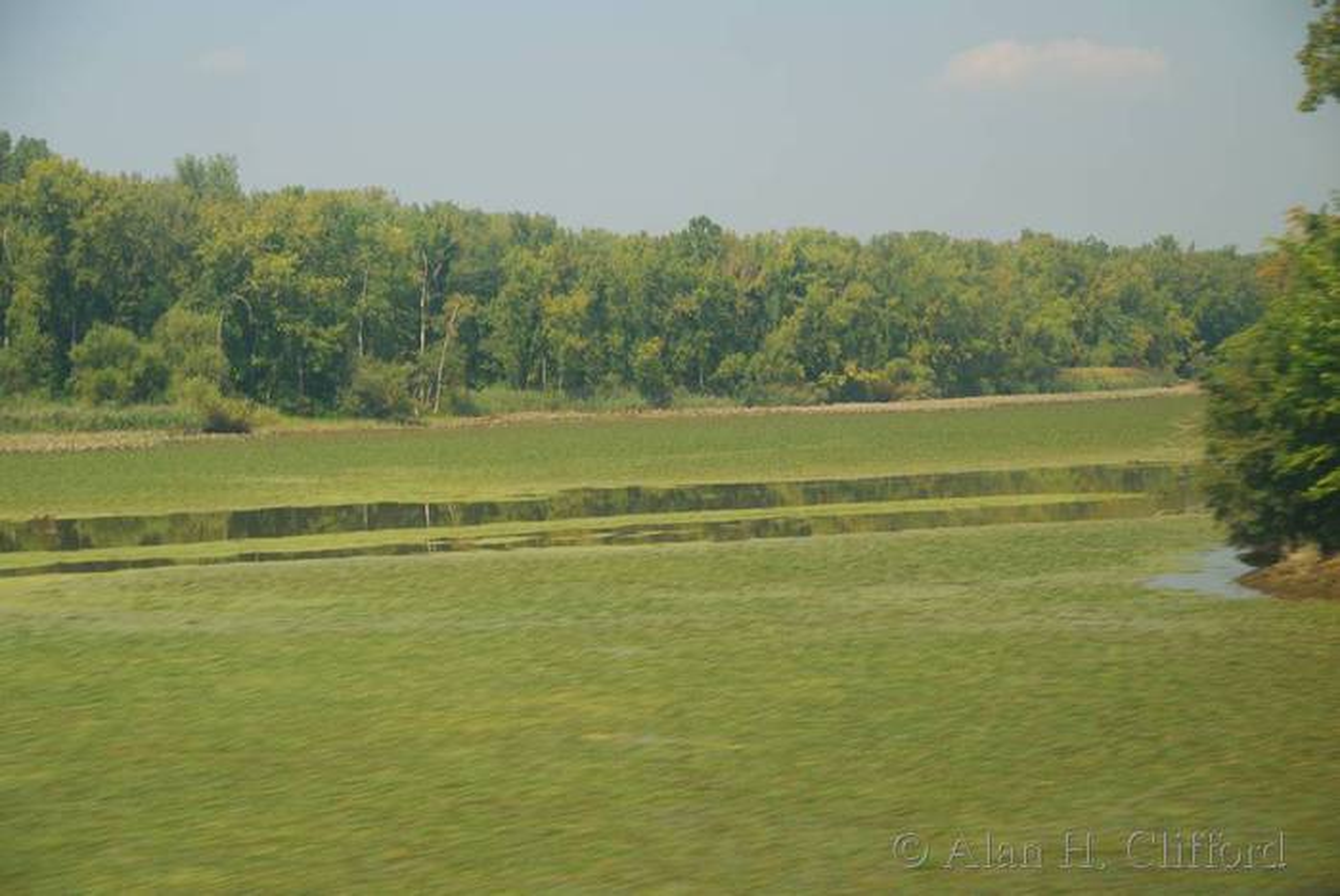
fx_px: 3073
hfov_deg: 24.6
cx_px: 670
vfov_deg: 16.6
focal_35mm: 82
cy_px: 448
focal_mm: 55
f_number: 5
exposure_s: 1/100
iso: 100
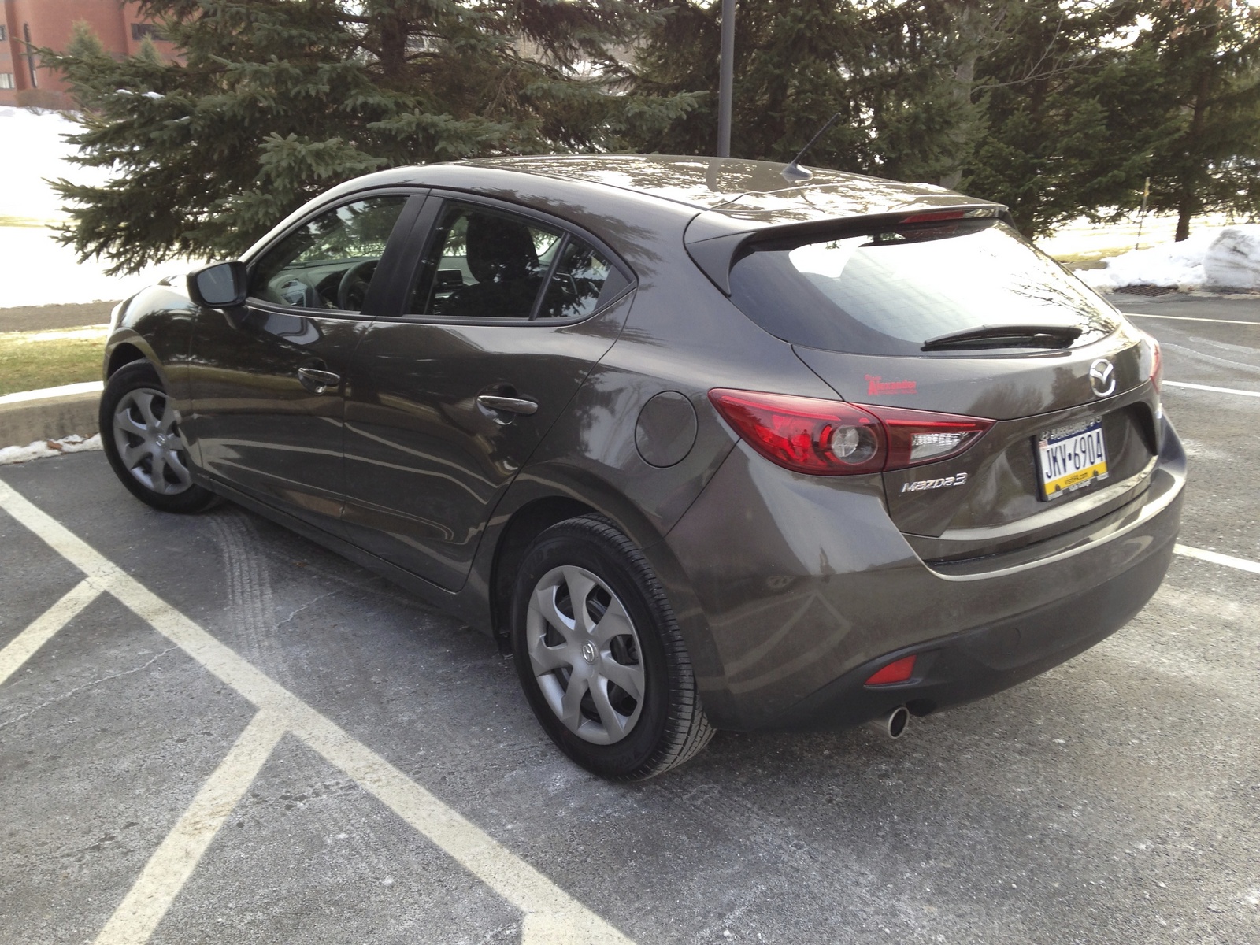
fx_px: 1201
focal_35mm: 33
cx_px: 630
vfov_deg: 42.9
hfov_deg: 55.4
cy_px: 472
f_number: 2.4
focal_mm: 4.12
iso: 50
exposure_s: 1/127
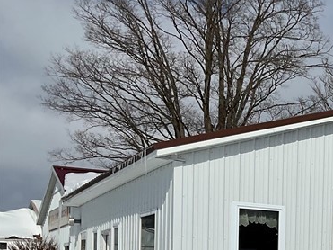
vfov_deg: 17.7
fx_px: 769
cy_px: 284
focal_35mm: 80
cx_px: 457
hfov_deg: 21.6
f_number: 1.8
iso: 20
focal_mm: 3
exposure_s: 1/12658
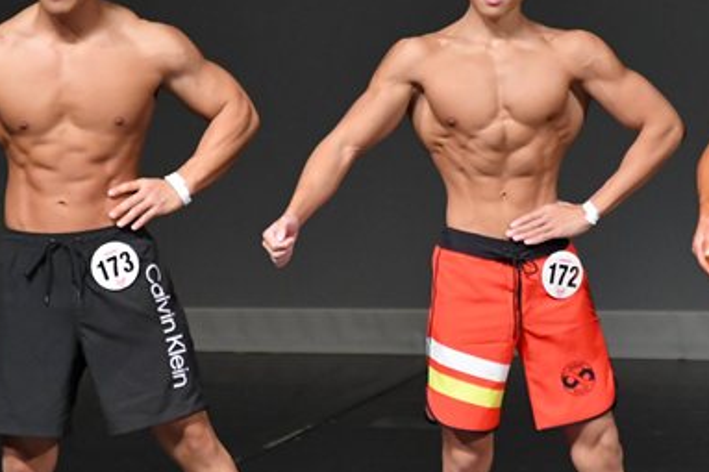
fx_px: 14941
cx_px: 403
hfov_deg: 2.7
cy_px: 252
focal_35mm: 759
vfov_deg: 1.8
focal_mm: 250
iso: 4000
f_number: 5.6
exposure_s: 1/400
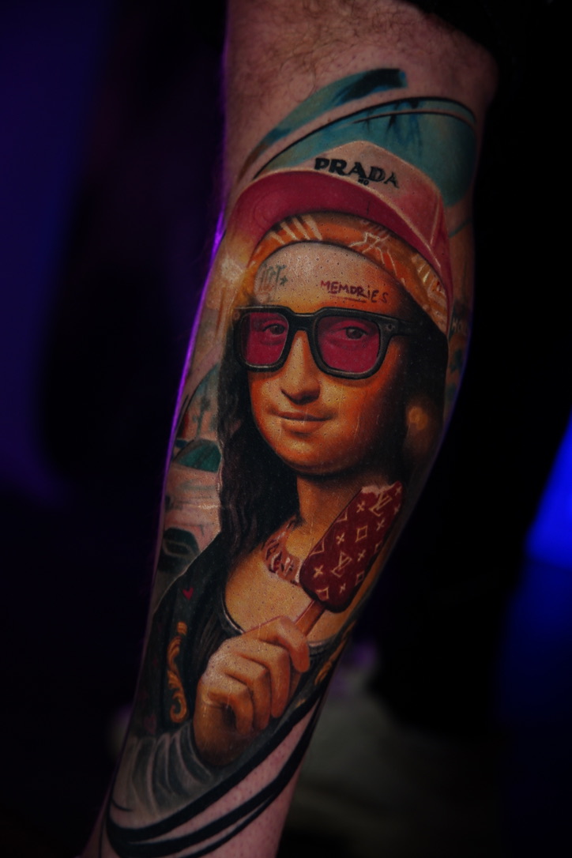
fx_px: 1449
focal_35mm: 61
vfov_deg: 33.0
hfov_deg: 22.3
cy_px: 429
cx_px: 286
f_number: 2.8
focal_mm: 60.8
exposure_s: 1/125
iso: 640
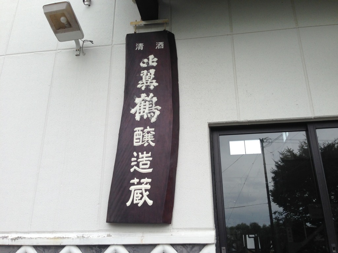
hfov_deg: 55.4
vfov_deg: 42.9
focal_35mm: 33
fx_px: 322
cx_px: 169
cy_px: 126
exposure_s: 1/623
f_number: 2.4
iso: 50
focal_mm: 4.12
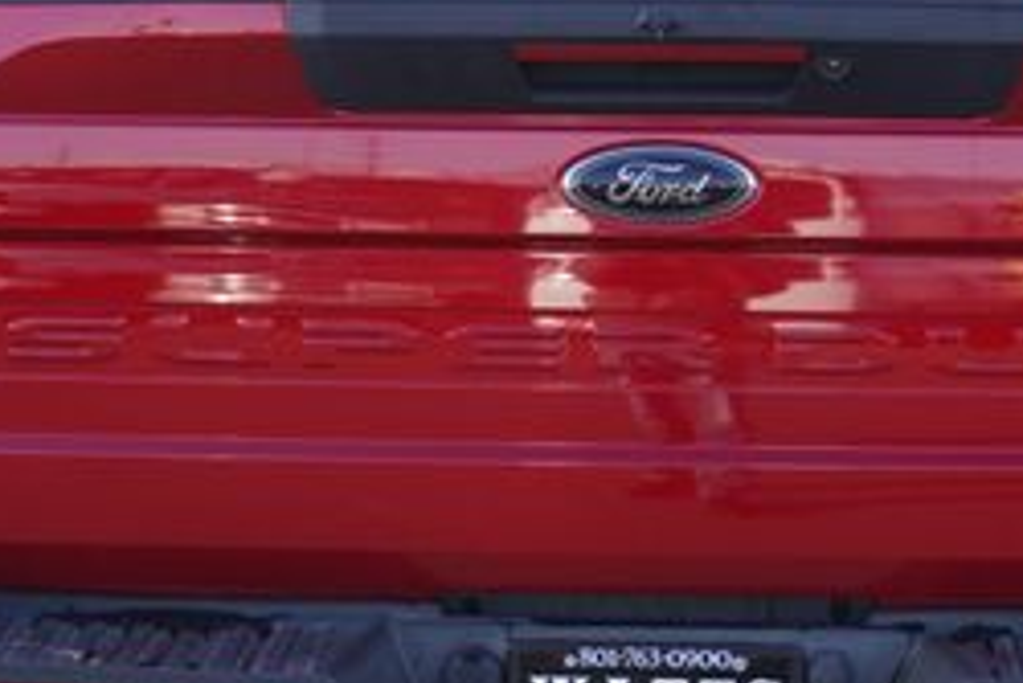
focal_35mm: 88
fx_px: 2510
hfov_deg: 23.0
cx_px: 630
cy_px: 413
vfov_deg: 15.5
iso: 100
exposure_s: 1/80
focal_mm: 23
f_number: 5
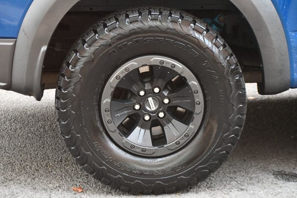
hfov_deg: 19.1
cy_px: 100
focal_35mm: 107
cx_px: 146
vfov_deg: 12.8
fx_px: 882
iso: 3200
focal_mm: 70
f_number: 4.5
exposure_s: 1/60
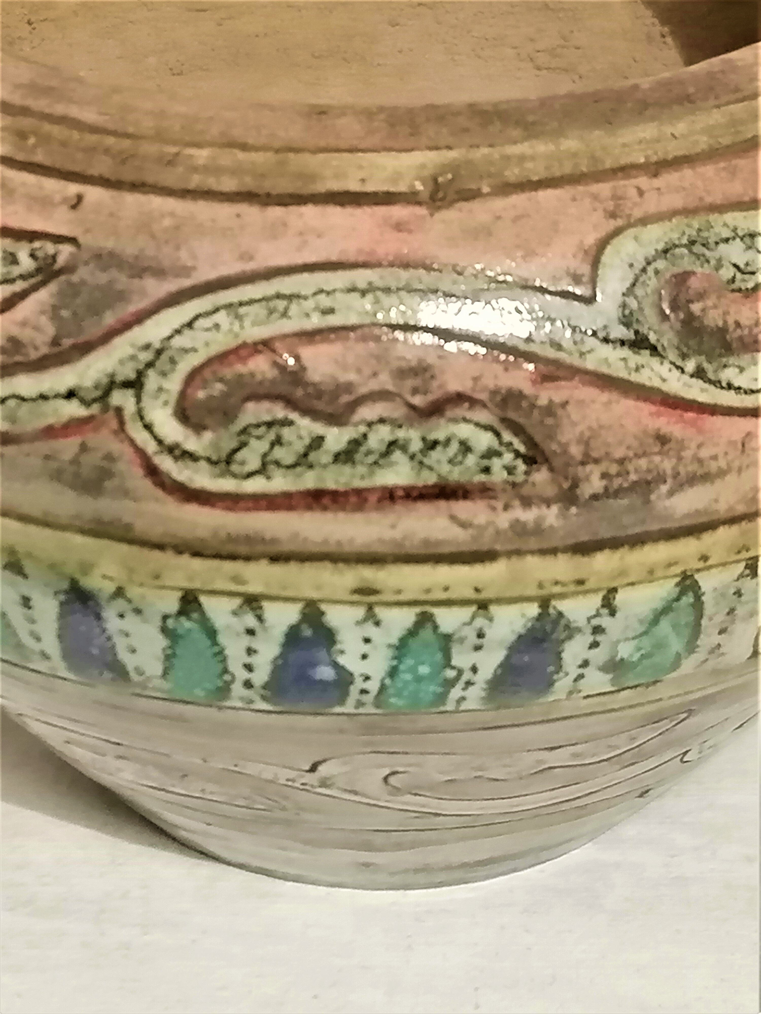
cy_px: 507
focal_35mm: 91
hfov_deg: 16.2
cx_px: 380
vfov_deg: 21.5
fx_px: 2667
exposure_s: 1/25
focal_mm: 5.4
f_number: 1.8
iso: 400
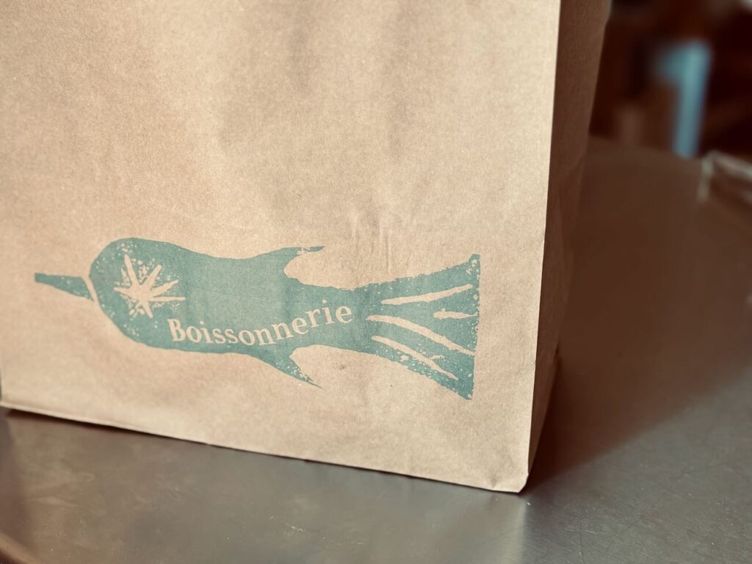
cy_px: 282
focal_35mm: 48
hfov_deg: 39.7
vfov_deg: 30.3
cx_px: 376
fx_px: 1043
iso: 100
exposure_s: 1/229
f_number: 1.78
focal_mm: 6.76
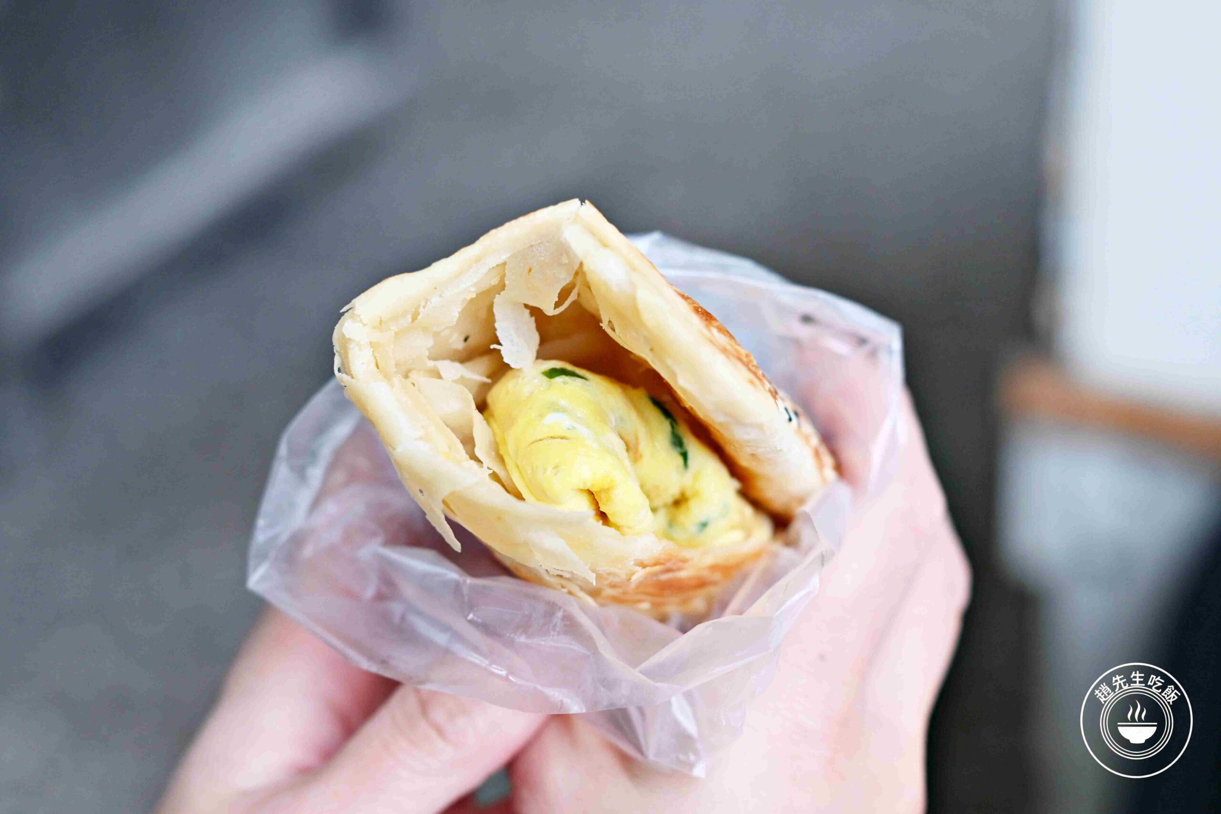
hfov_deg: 27.0
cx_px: 610
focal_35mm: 75
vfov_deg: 18.2
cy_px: 407
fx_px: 2544
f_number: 3.2
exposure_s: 1/160
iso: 450
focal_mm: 50
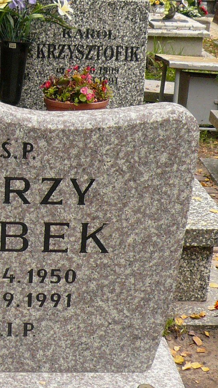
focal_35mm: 78
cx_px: 16
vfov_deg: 27.1
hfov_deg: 15.3
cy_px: 234
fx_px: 801
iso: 100
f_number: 2.8
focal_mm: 4.7
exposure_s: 1/125
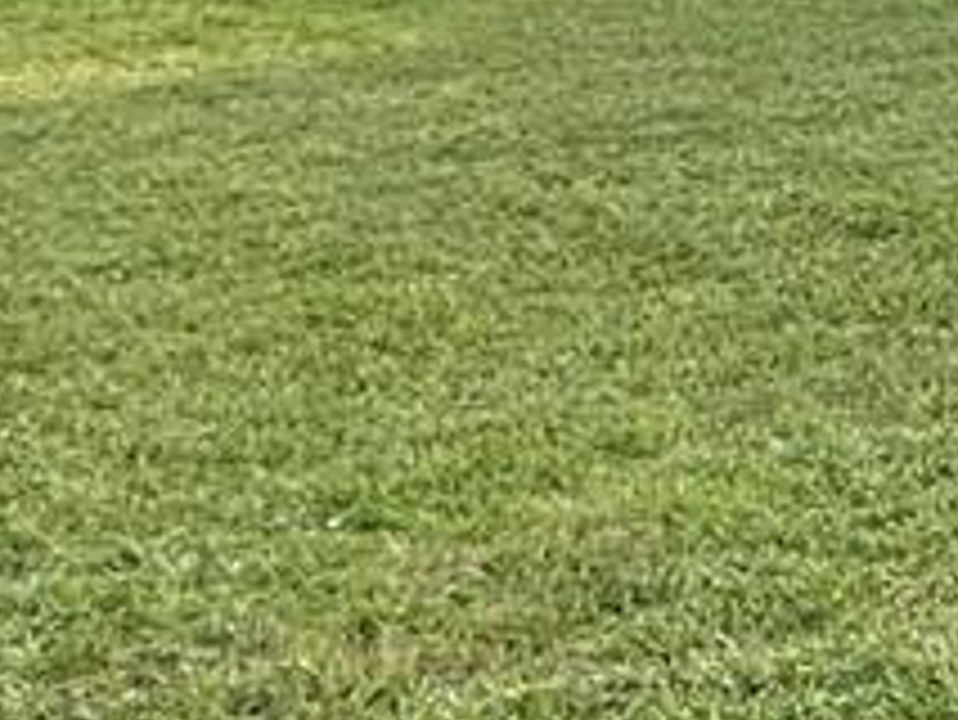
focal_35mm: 105
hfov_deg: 16.8
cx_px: 1493
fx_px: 2908
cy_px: -225
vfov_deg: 13.6
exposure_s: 1/146
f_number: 2.2
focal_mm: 2.22
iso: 40
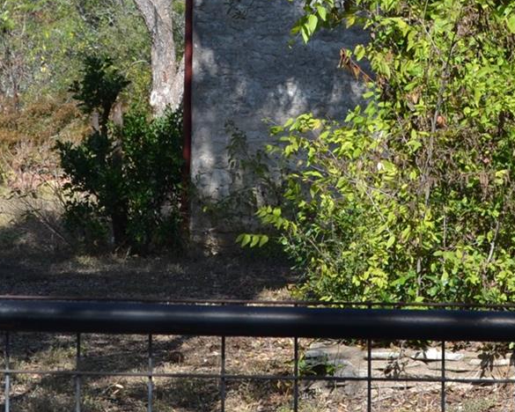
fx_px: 2327
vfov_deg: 10.0
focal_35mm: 153
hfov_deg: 12.6
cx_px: 394
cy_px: -71
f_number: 7.1
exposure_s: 1/200
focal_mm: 31
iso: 100
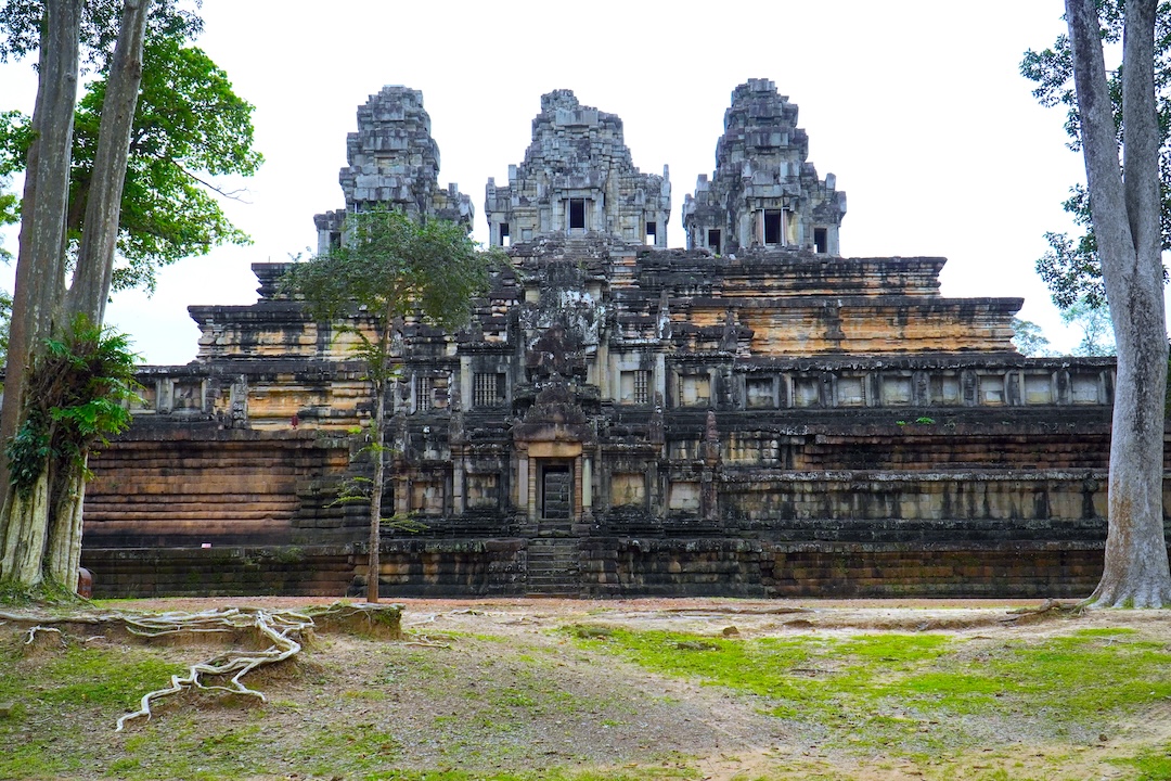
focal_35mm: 33
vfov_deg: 40.0
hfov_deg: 57.2
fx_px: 1073
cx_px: 586
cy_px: 390
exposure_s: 1/500
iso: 400
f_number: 8
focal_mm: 22
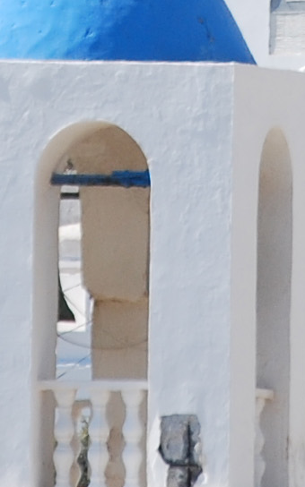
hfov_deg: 0.6
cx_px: 43
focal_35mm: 2179
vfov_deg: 1.0
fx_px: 28980
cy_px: -459
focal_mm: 200
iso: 125
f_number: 10
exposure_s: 1/250
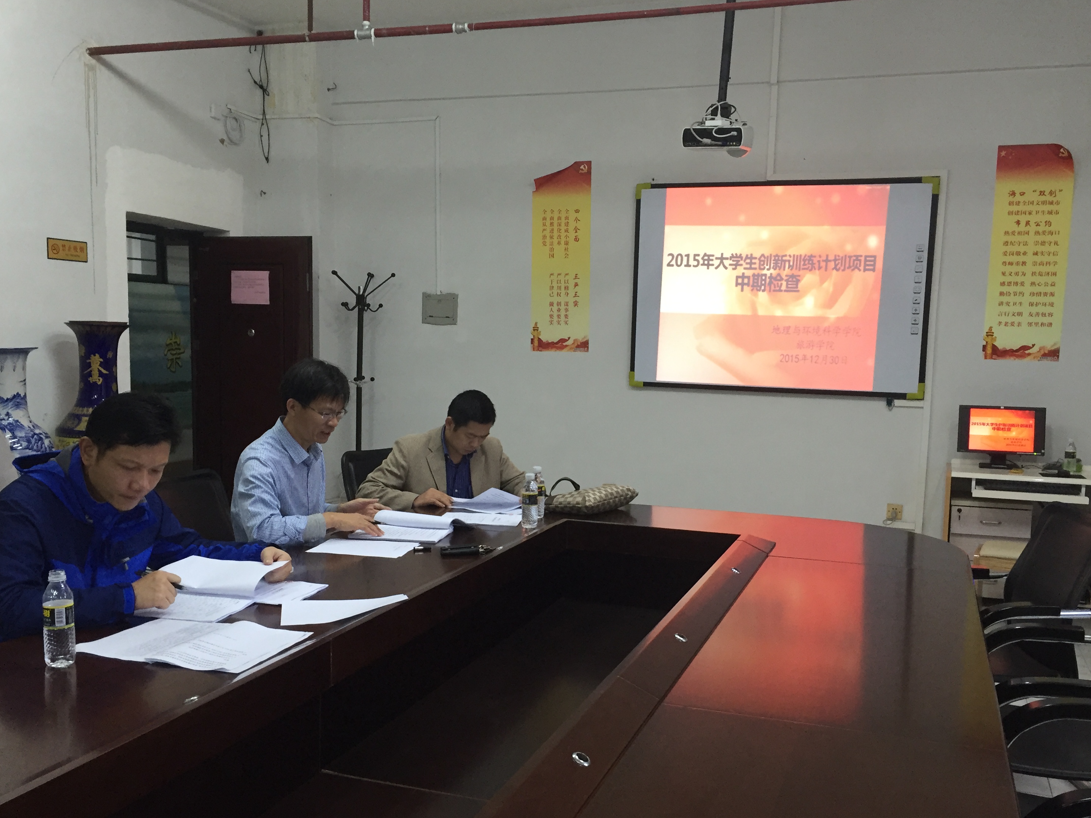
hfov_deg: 55.3
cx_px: 564
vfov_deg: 42.9
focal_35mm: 33
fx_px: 1040
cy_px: 450
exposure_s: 1/33
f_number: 2.2
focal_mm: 4.15
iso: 160
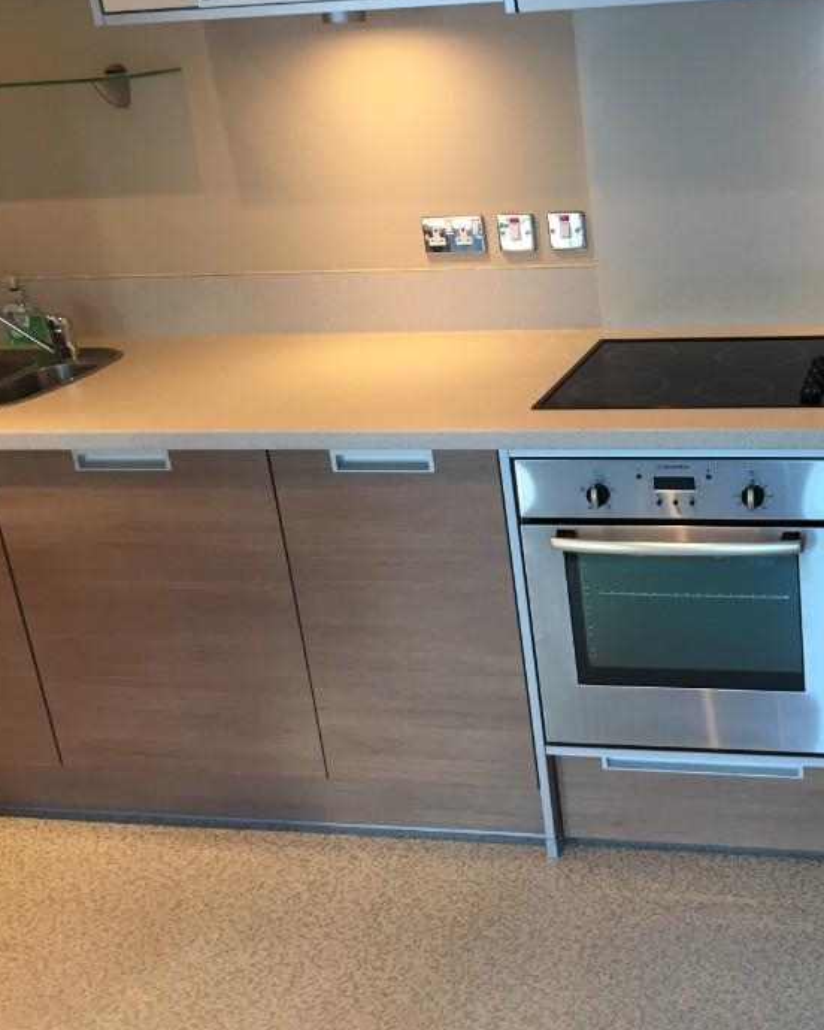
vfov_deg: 43.8
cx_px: 730
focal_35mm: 42
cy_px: 461
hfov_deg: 33.9
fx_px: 1280
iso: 100
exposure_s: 1/33
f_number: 2.2
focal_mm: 4.15
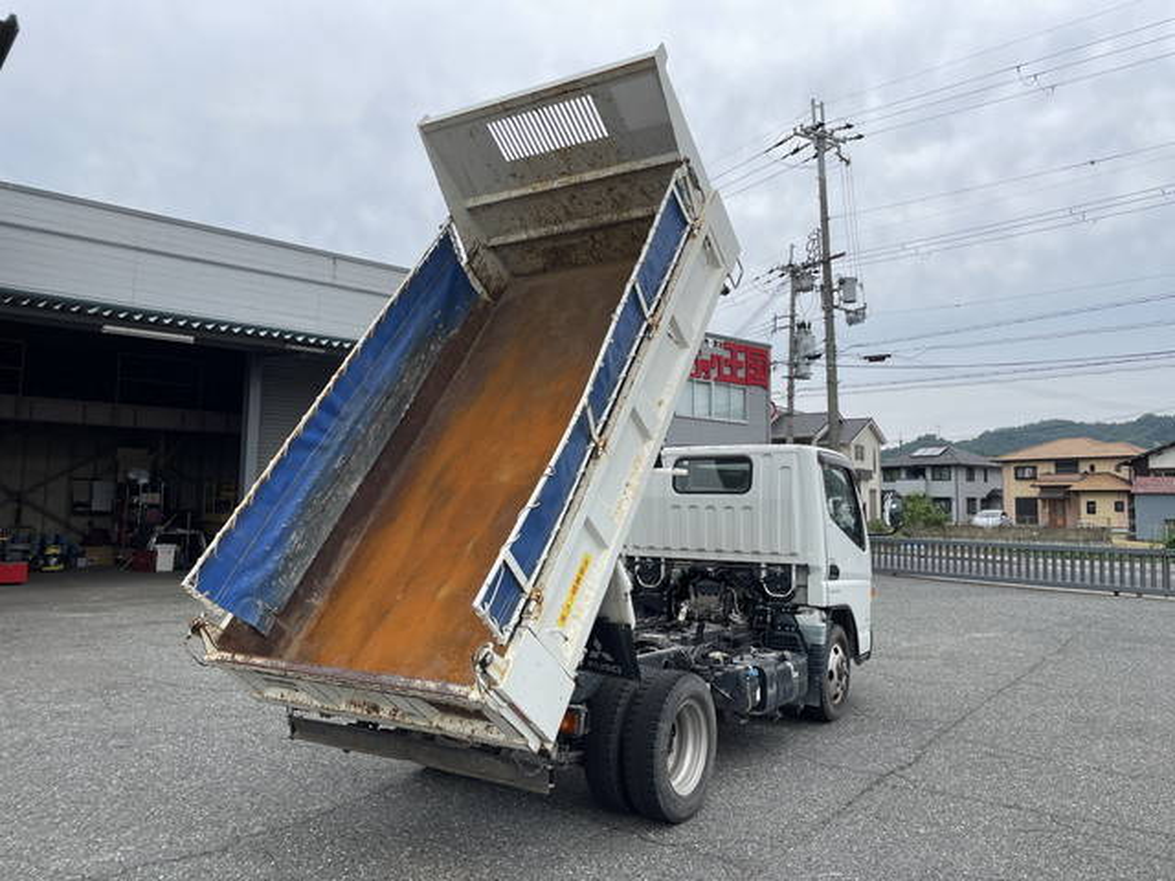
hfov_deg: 67.3
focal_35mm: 26
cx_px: 588
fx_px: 883
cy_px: 440
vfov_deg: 53.1
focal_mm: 4.2
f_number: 1.6
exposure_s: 1/3300
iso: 32
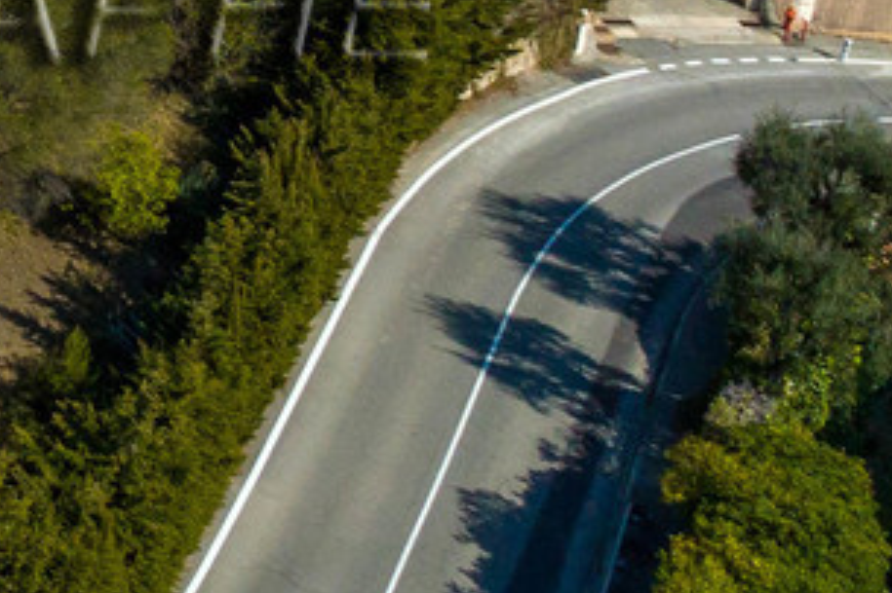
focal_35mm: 131
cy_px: -762
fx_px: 3244
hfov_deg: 12.4
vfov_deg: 9.5
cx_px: -1237
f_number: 7.1
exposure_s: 1/800
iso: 200
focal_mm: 12.3
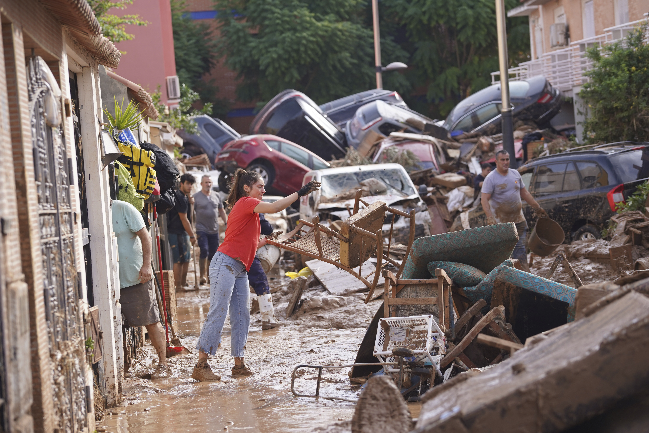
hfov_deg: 16.0
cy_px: 216
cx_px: 324
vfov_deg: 10.7
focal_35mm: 128
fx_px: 2307
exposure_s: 1/500
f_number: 5
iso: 320
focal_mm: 128
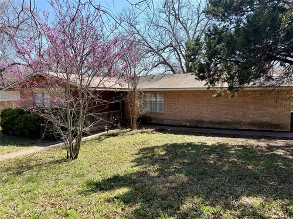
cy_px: 110
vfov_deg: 56.8
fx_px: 203
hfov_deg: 71.6
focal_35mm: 24
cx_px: 146
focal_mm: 6.76
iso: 80
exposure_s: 1/1855
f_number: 1.78
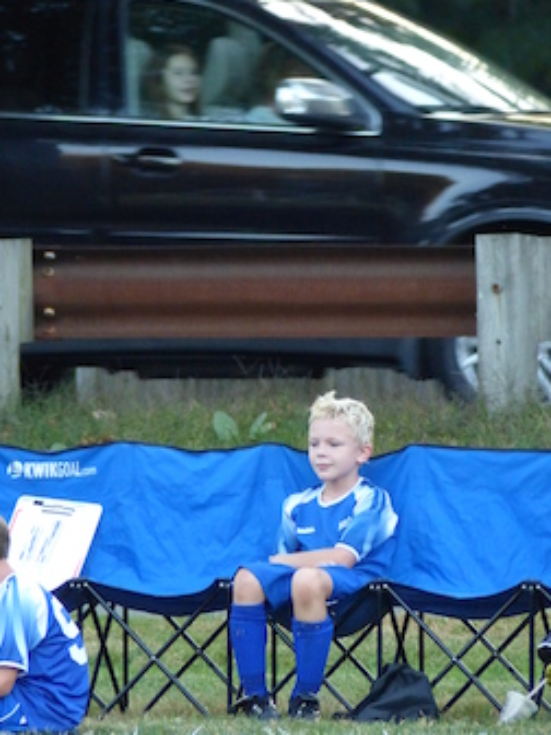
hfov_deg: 1.8
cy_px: 346
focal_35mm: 821
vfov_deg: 2.4
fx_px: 17424
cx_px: 232
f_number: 2.8
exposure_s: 1/250
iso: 640
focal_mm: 108
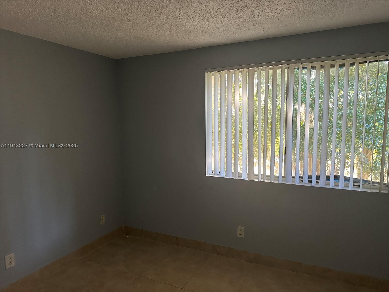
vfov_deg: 56.8
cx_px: 194
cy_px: 146
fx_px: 270
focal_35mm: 24
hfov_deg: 71.6
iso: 500
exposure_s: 1/60
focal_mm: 6.86
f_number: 1.78
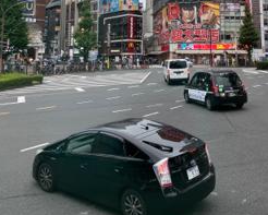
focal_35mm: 44
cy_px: 4
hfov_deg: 41.9
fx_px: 349
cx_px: 149
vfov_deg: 31.8
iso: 40
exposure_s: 1/481
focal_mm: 4.25
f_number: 1.8
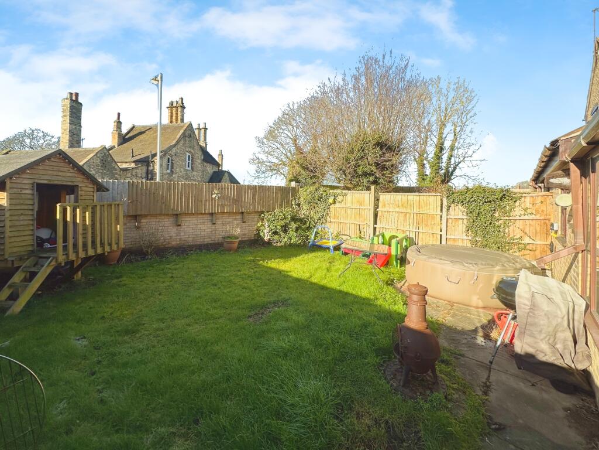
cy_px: 225
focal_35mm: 14
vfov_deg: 85.7
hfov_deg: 102.1
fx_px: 242
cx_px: 300
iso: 40
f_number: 2.2
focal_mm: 2.22
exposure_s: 1/903
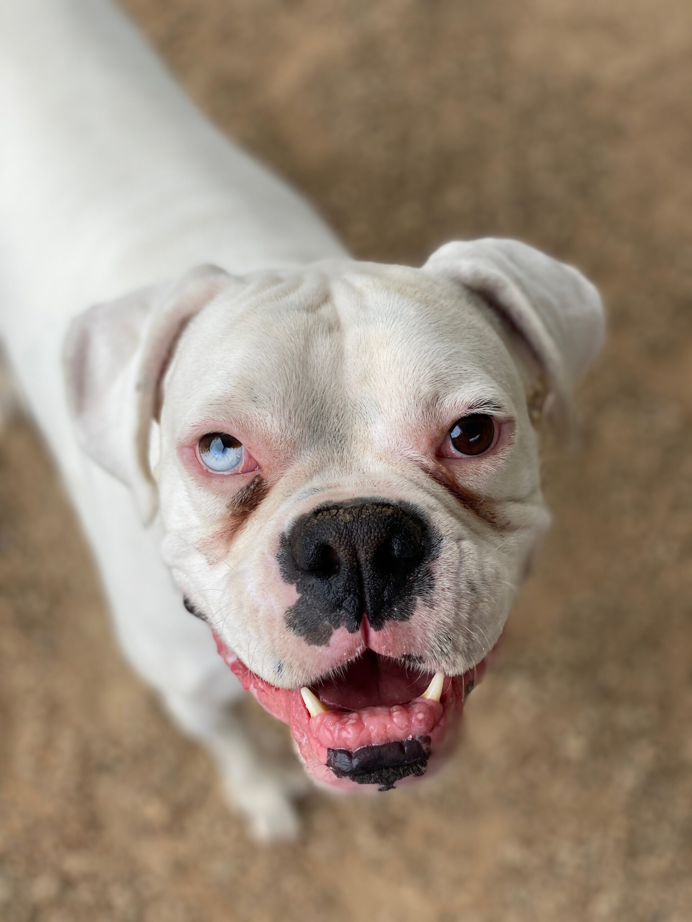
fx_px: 1386
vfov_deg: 36.8
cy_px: 461
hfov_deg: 28.0
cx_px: 346
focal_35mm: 52
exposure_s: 1/229
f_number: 2
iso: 20
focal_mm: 6
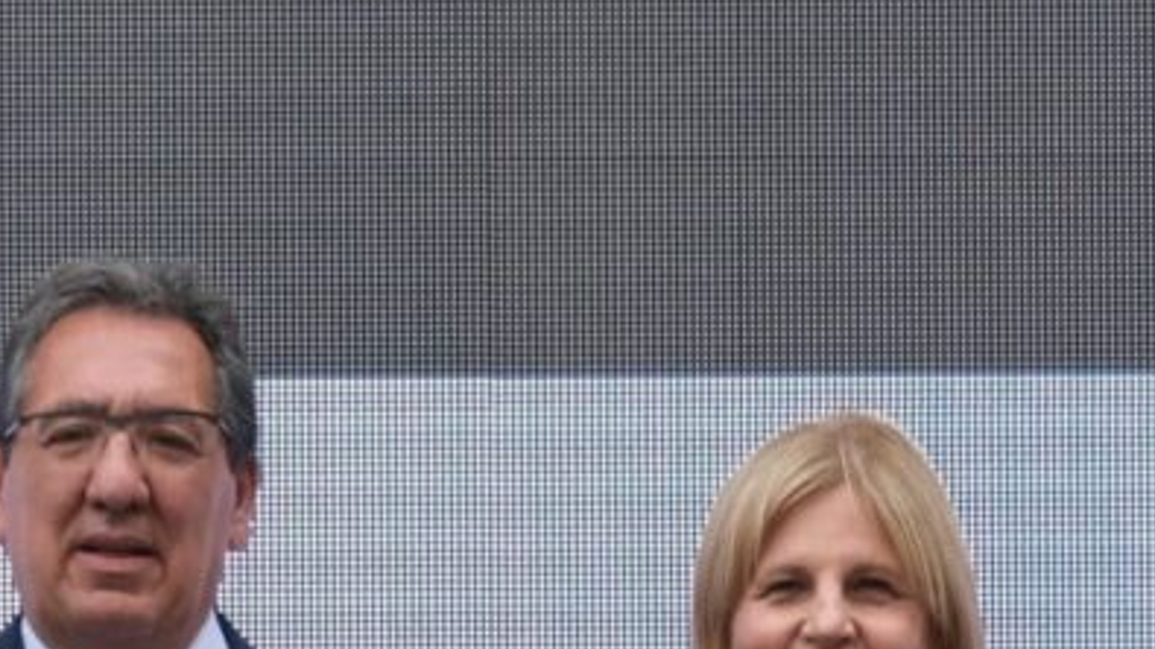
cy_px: 1666
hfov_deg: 12.1
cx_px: 480
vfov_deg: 6.4
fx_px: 5450
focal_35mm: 178
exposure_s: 1/800
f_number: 2.8
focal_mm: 23.4
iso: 160
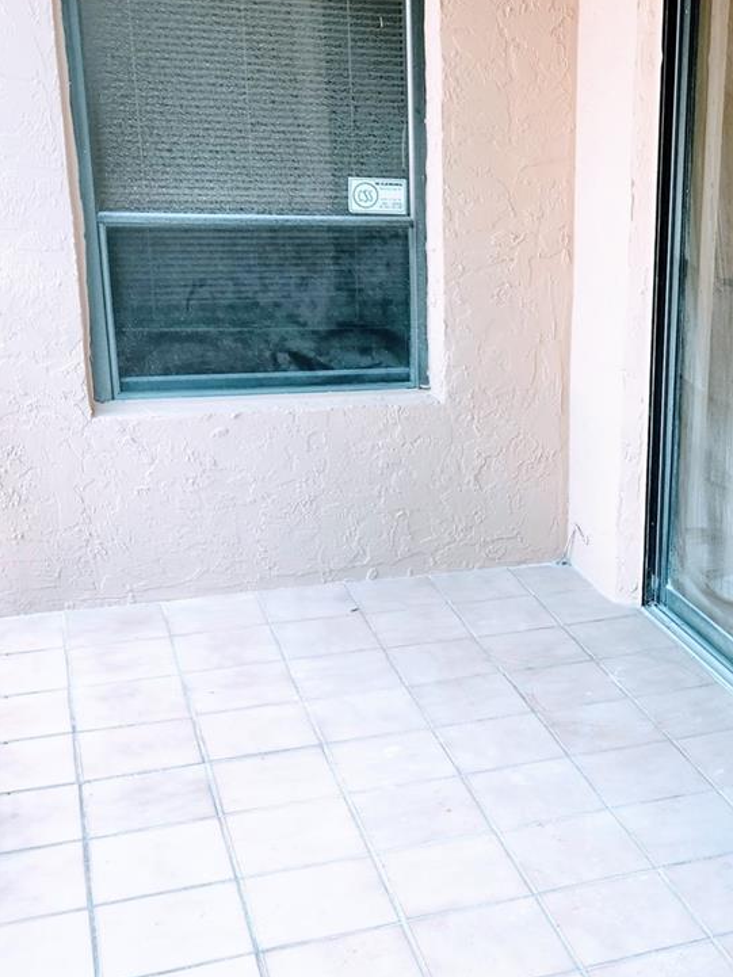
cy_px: 546
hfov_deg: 28.3
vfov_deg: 38.8
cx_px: 691
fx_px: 1383
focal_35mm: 49
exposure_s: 1/180
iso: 25
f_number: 1.8
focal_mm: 5.4
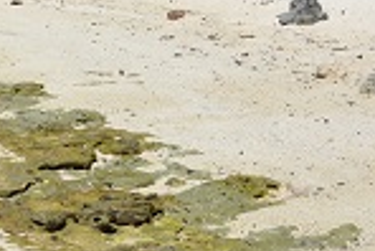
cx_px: -111
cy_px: -133
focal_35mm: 137
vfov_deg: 9.7
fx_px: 1425
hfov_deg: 14.4
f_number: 10
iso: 100
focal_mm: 27
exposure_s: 1/400
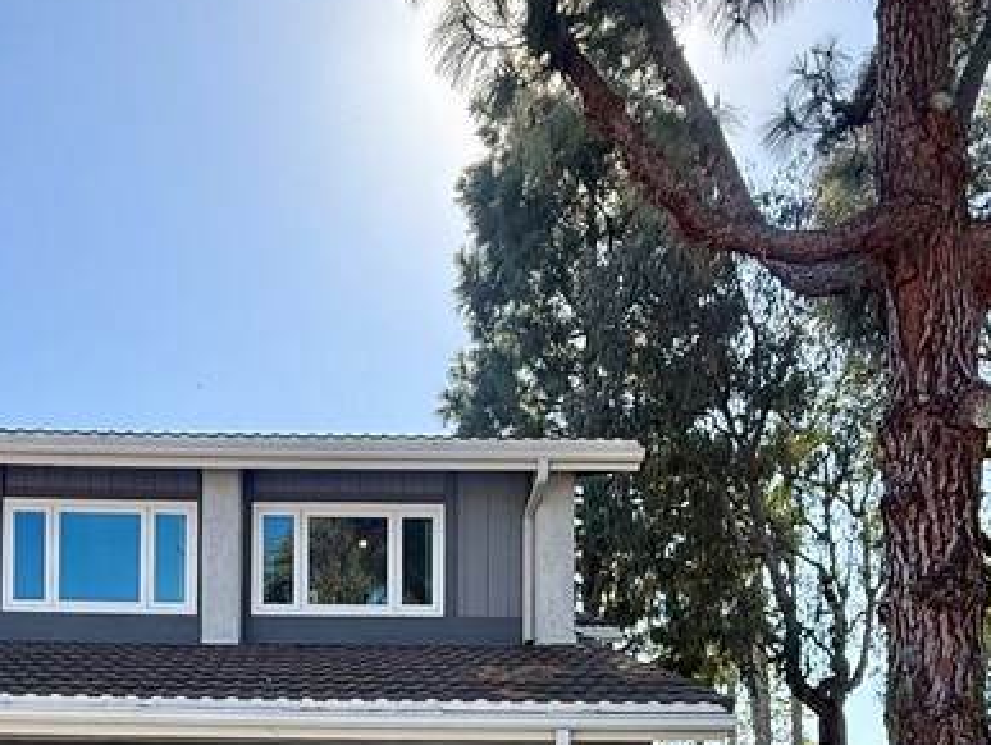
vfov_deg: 32.8
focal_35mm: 37
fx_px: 1060
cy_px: 863
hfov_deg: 49.3
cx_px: 341
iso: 64
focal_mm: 2.22
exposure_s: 1/619
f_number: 2.2
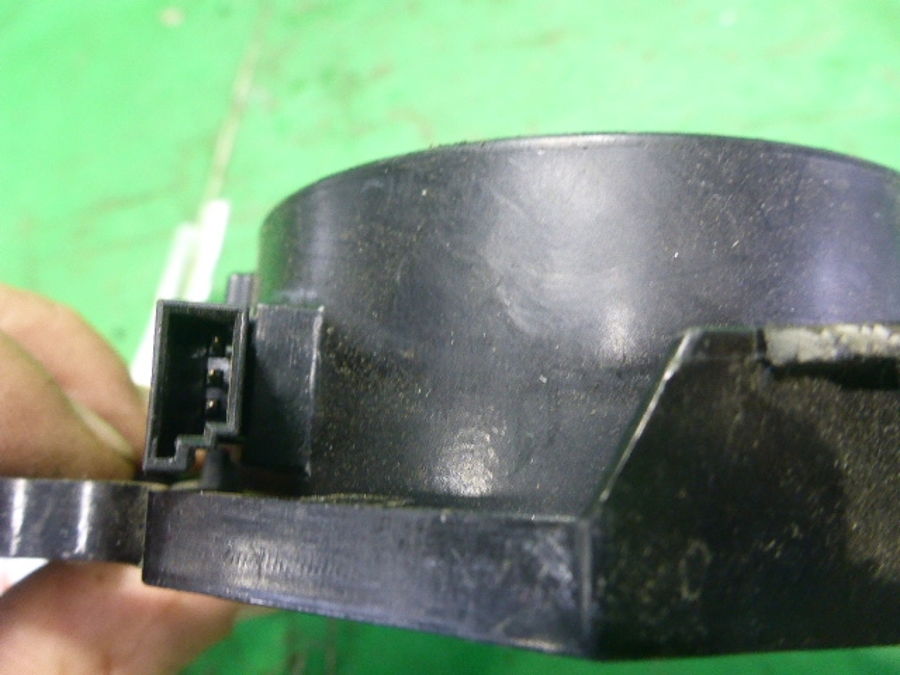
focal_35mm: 28
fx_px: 728
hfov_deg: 63.4
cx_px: 450
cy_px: 338
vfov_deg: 49.7
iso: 400
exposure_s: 1/25
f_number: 3.3
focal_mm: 4.9
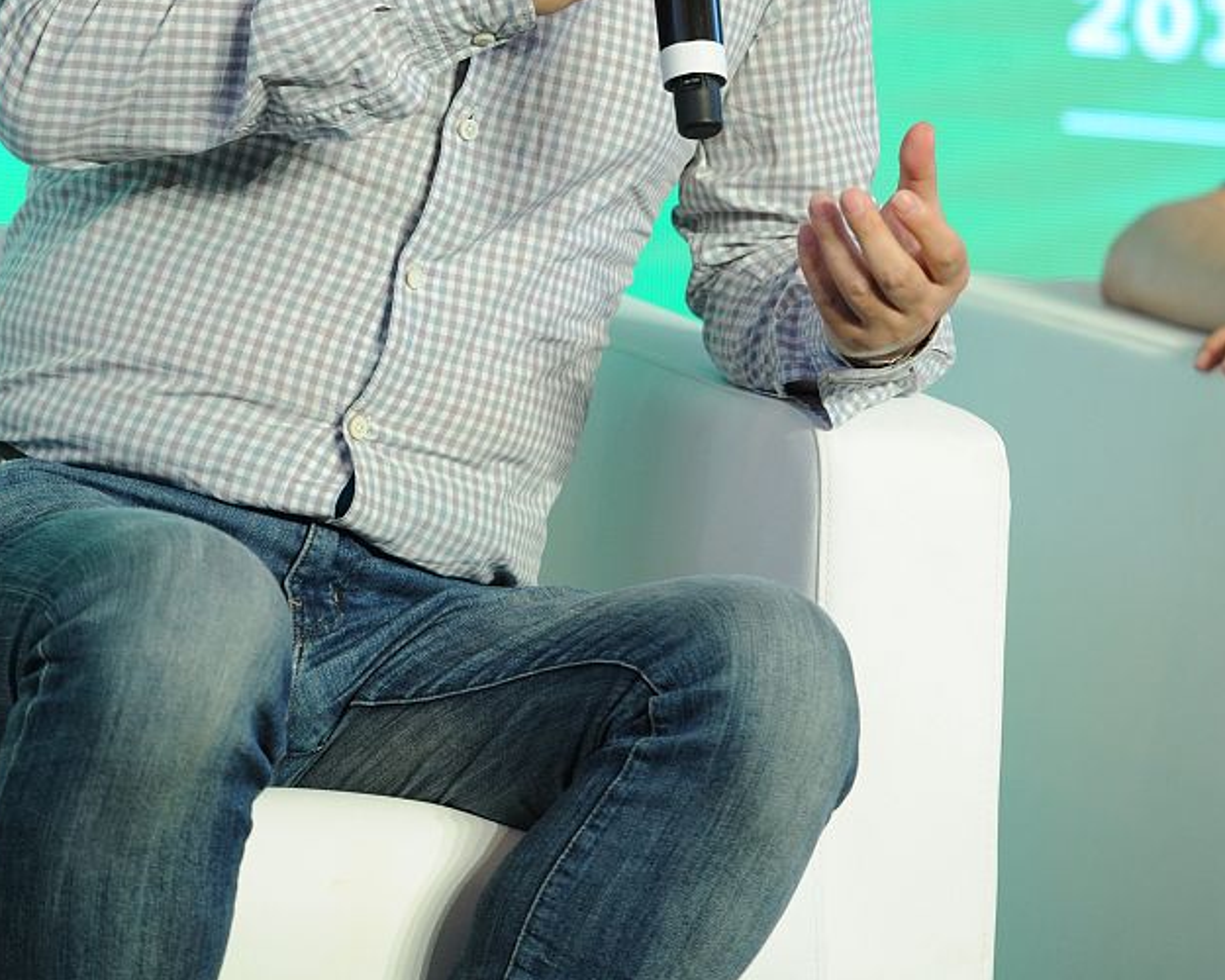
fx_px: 11747
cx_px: 474
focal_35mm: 324
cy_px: 102
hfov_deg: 6.0
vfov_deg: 4.8
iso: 800
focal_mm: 180
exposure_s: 1/160
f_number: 4
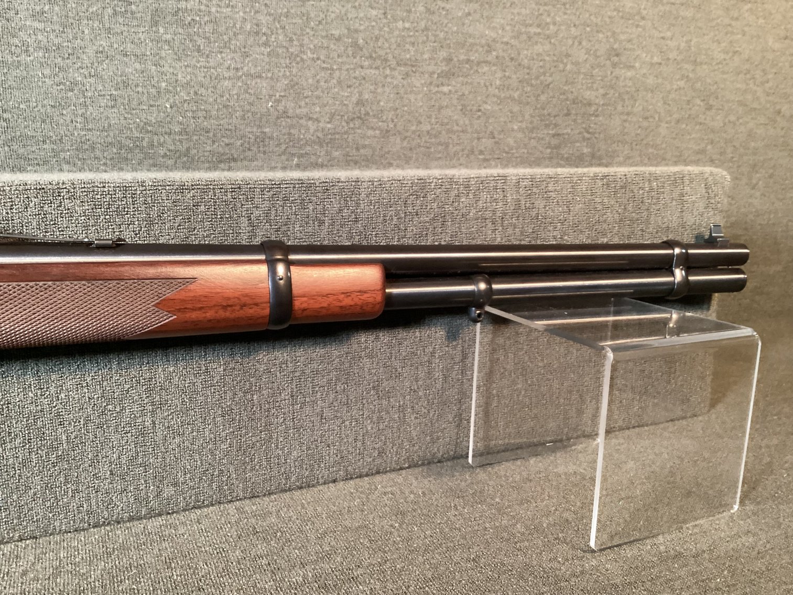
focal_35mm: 31
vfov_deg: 45.4
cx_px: 396
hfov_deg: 58.3
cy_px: 298
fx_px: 710
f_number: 2.4
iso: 400
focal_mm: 3.3
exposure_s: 1/30
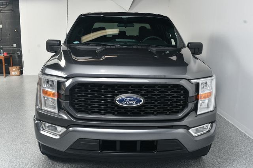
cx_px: 126
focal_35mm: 36
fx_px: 253
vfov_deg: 36.8
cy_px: 84
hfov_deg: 53.2
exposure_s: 1/160
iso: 100
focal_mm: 24
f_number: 10
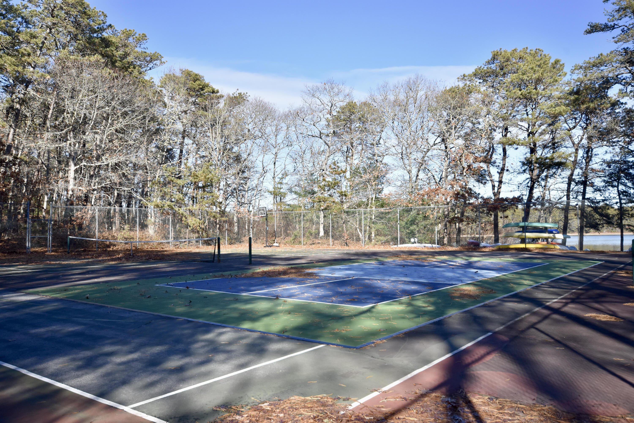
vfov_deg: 45.7
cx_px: 317
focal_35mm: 28
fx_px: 502
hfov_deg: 64.5
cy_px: 212
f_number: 8
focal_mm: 19
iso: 450
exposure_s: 1/500
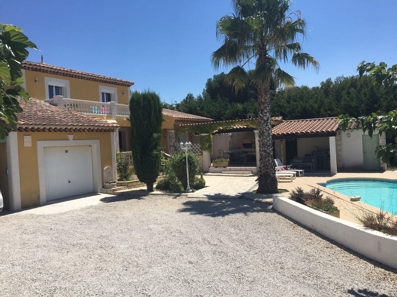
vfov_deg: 48.2
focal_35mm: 29
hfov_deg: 61.7
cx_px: 198
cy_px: 148
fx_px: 333
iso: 25
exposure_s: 1/2331
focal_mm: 4.15
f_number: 2.2
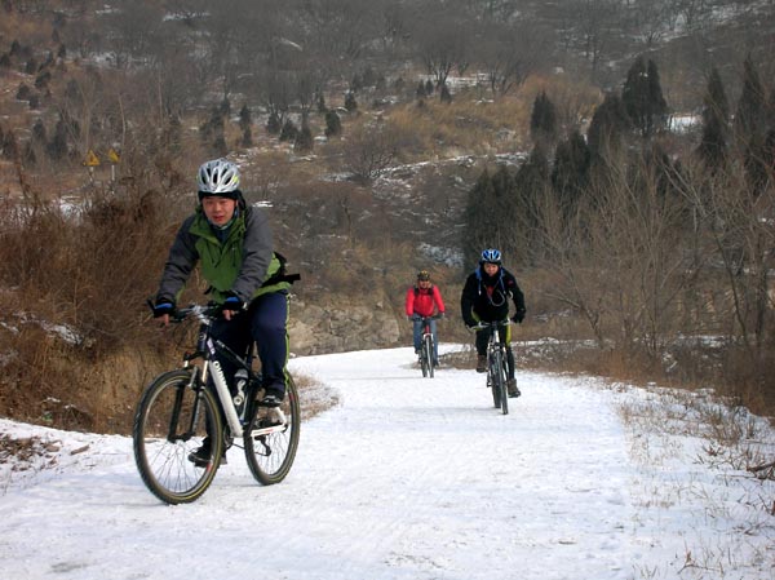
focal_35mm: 86
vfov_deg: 17.1
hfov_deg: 22.8
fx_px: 1924
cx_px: 388
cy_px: 290
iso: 50
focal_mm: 14.3
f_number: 7.4
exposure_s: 1/136
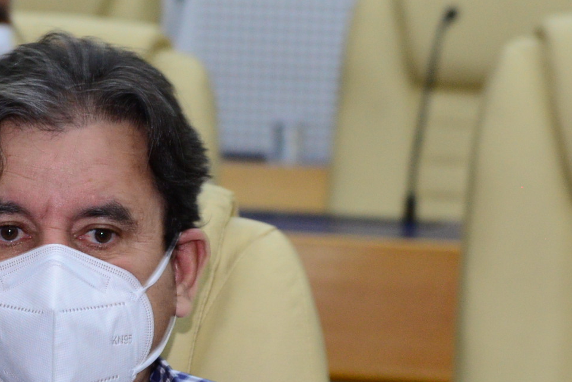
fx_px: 5563
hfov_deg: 5.9
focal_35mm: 350
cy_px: 356
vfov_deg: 3.9
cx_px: 2
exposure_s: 1/60
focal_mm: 112
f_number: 5
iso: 2000
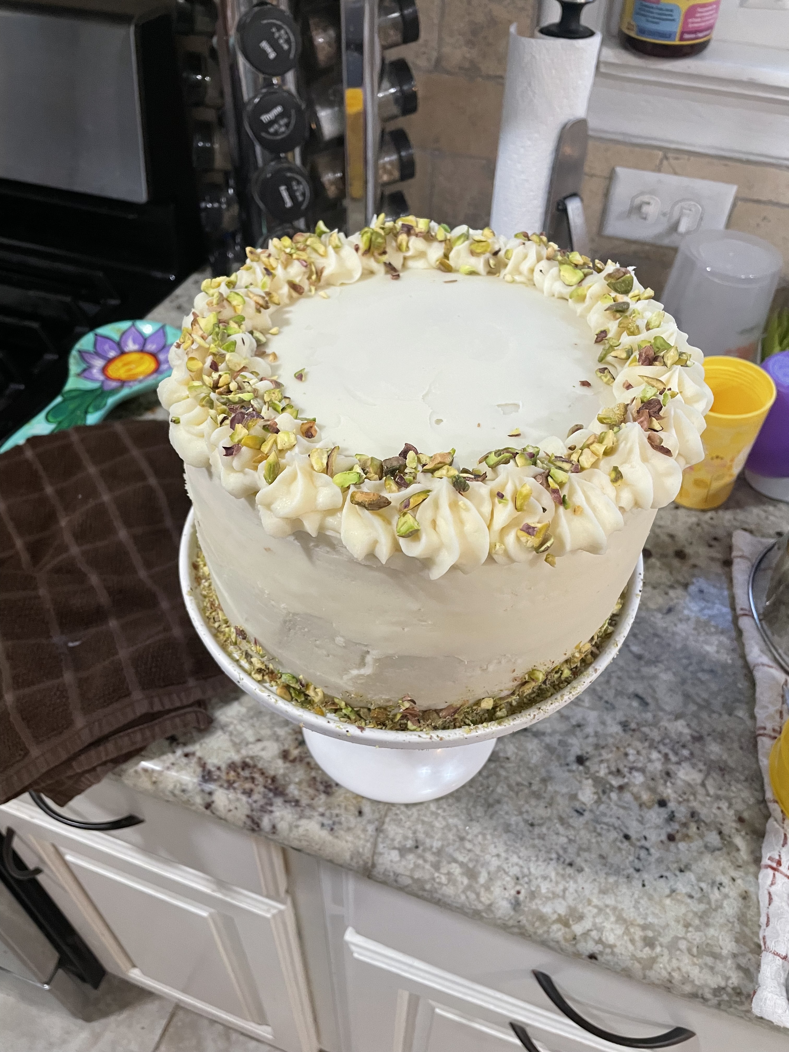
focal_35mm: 26
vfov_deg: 67.3
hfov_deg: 53.1
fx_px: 790
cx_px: 394
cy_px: 526
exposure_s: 1/60
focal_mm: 4.2
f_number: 1.6
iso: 250
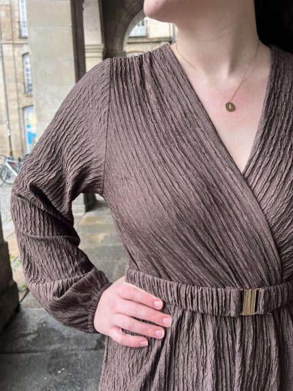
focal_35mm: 26
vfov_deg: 67.3
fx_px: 293
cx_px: 146
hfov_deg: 53.1
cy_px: 196
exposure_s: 1/121
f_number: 1.5
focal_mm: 5.7
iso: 125
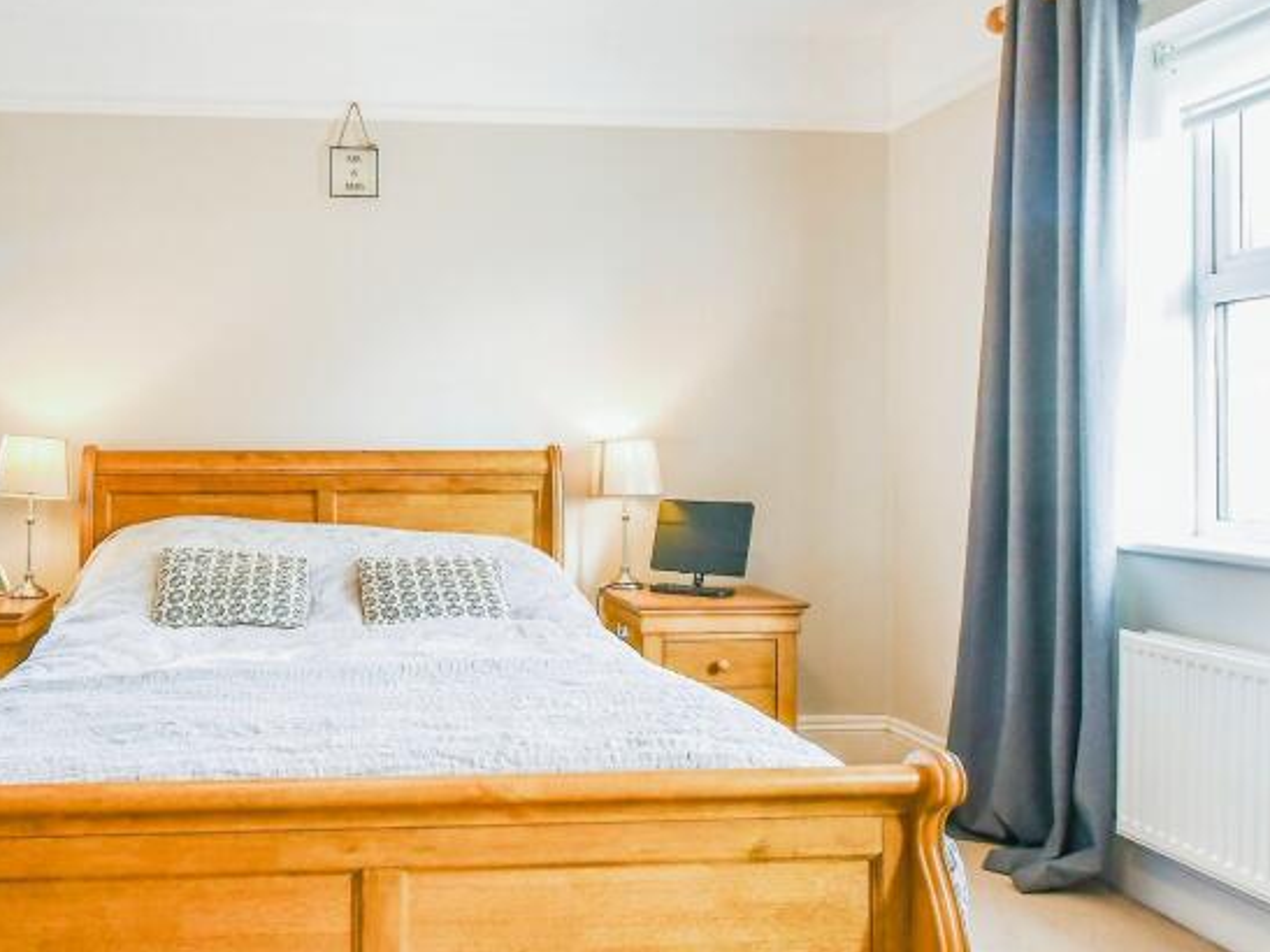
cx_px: 362
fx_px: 990
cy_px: 447
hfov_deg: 62.6
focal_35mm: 27
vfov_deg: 51.3
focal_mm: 10
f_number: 8
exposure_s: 1/10
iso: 400
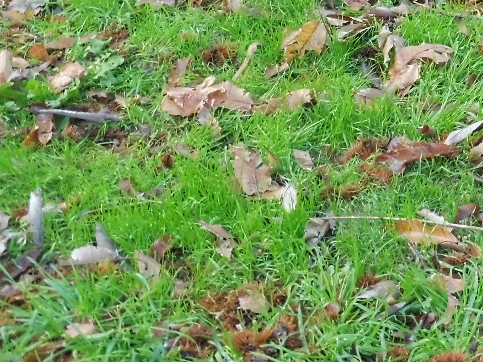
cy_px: -75
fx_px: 1744
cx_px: 632
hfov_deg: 15.0
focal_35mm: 125
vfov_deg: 11.6
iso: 400
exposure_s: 1/25
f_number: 4.2
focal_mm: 8.5
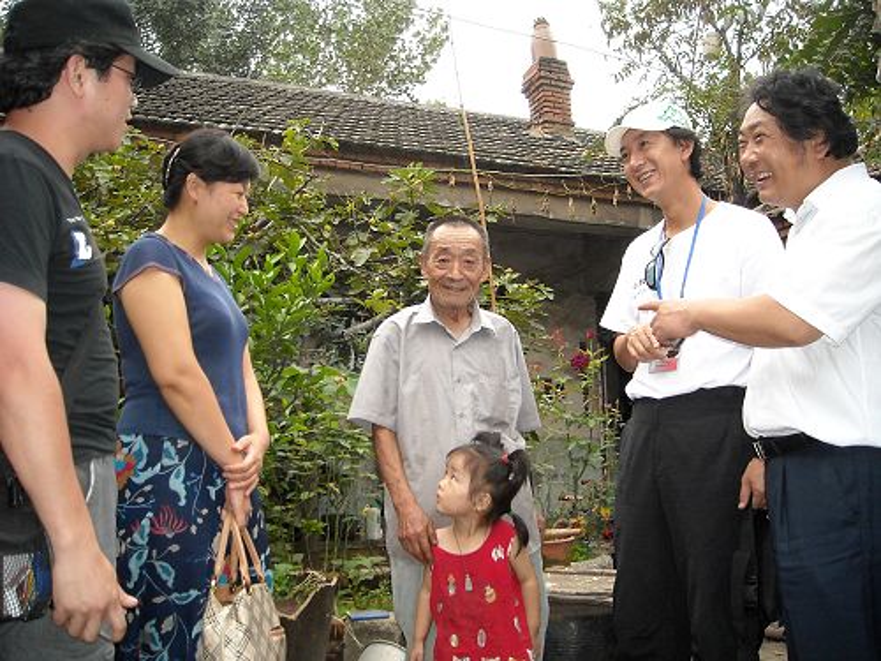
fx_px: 891
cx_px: 440
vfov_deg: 40.7
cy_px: 330
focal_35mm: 35
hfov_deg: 52.6
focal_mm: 5.7
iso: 200
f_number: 2.8
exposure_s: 1/60
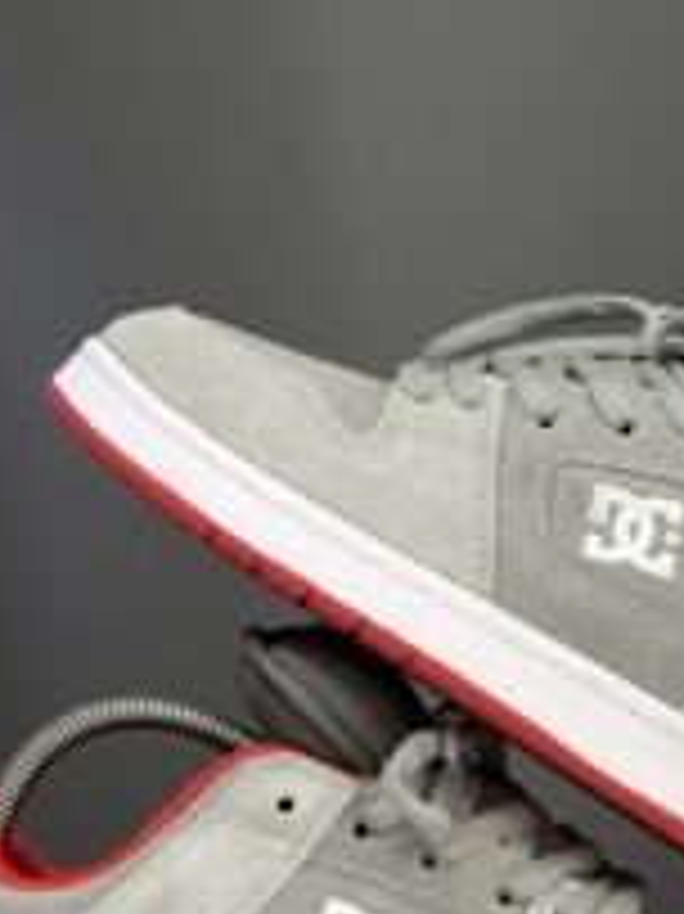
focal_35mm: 164
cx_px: 459
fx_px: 4325
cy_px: 824
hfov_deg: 9.0
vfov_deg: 12.0
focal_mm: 9
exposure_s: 1/40
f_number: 2.8
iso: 200
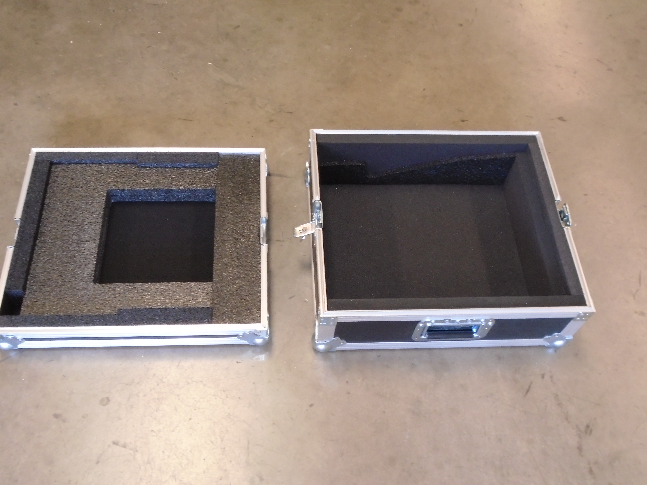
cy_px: 242
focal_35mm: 36
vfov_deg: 39.7
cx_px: 324
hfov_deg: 51.4
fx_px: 673
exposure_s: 1/40
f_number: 3.8
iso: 400
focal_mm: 6.4
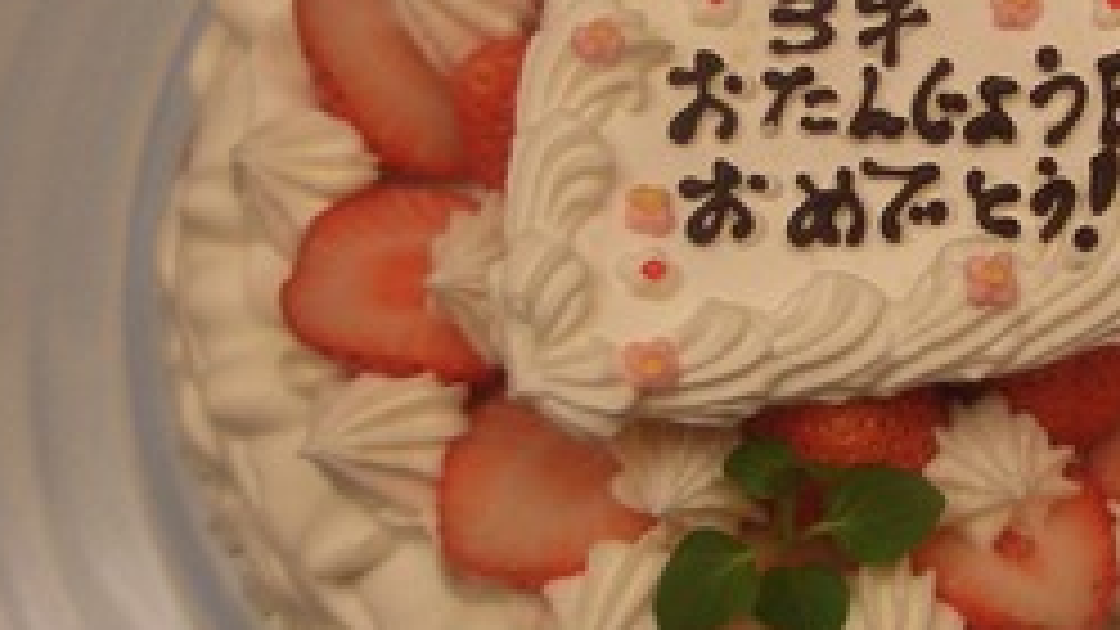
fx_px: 2910
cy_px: 288
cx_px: 877
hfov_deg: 21.5
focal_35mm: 98
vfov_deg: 12.3
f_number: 2.6
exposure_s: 1/80
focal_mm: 5.8
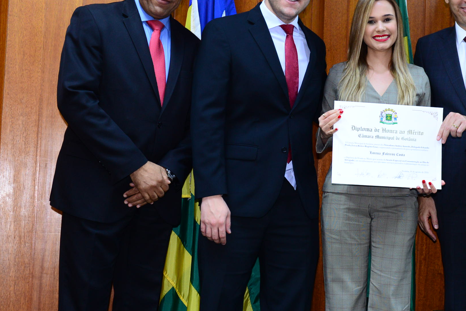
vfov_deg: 23.0
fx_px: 764
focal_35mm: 59
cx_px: 369
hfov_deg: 33.0
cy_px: 180
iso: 1600
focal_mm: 32
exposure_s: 1/60
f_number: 3.5
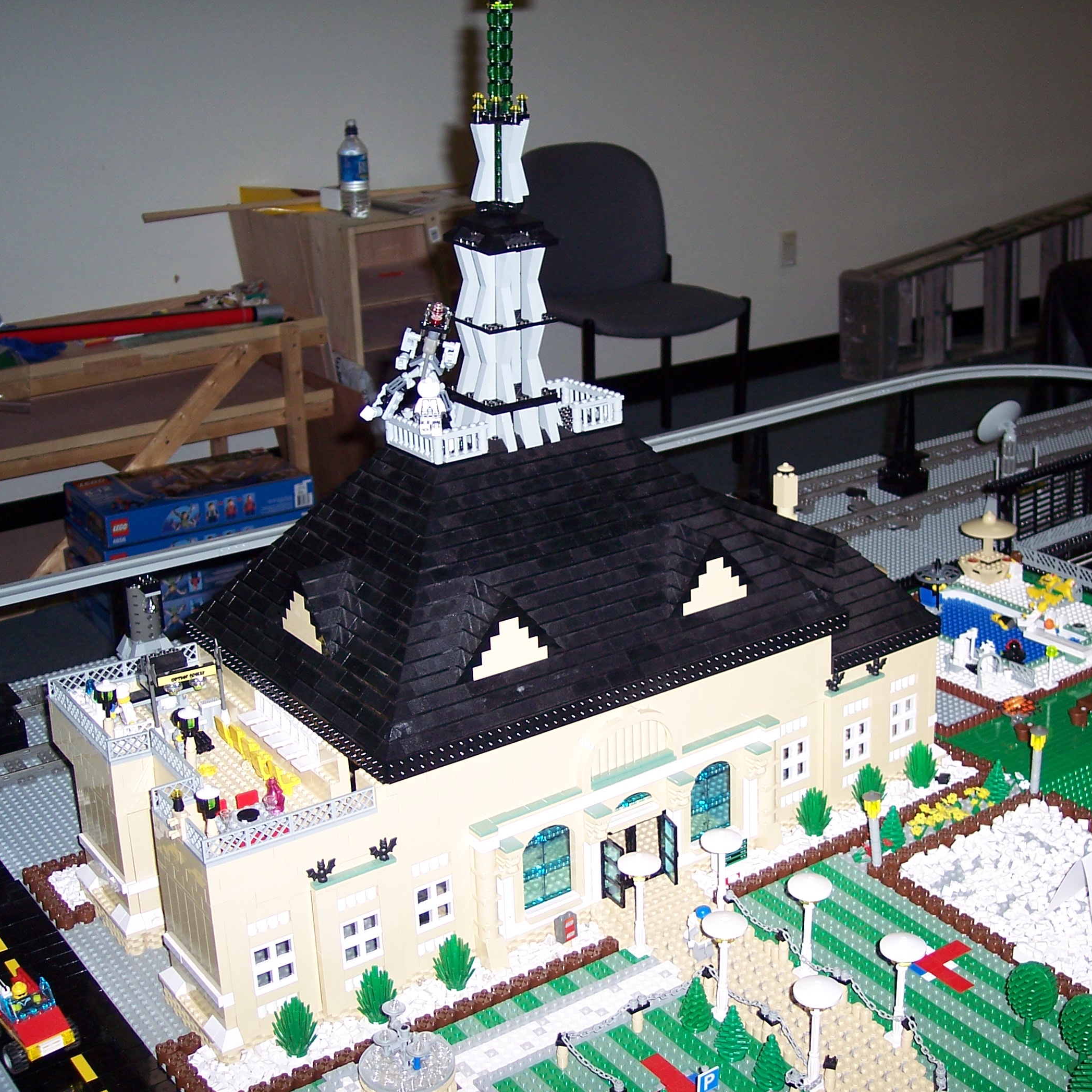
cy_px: 545
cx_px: 600
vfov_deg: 36.1
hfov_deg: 36.0
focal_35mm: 47
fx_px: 1677
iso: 100
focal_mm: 8
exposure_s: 1/60
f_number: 2.8
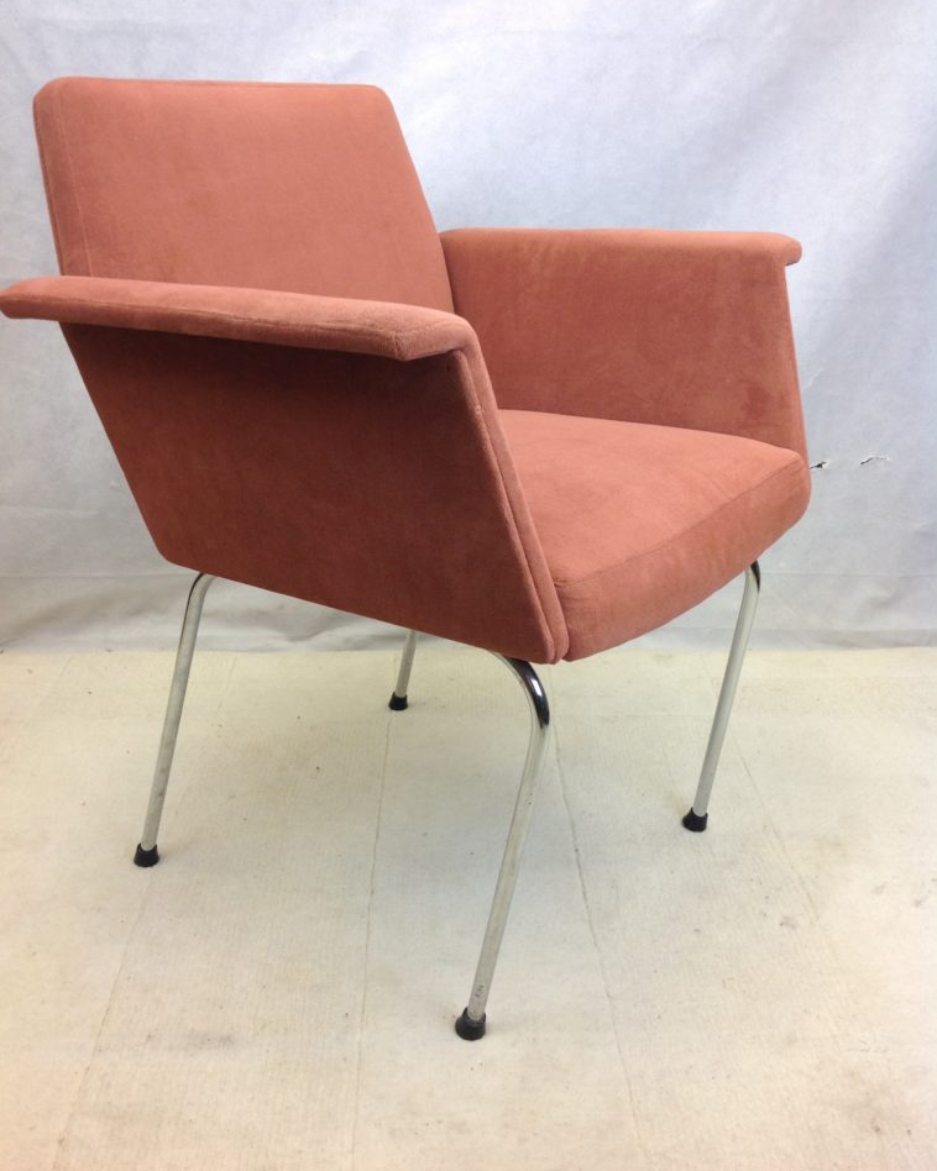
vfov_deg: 49.1
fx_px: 1283
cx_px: 465
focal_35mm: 37
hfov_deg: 40.1
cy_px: 581
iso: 50
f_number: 2.4
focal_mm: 4.28
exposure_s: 1/50
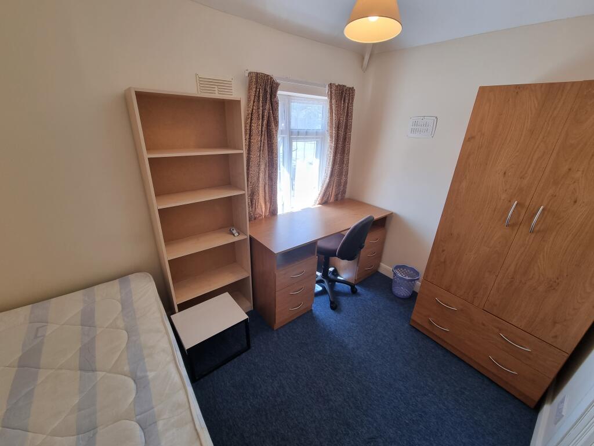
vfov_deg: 89.9
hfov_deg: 106.2
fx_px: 223
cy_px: 223
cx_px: 297
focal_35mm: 13
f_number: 2.2
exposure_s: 1/50
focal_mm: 2.2
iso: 125
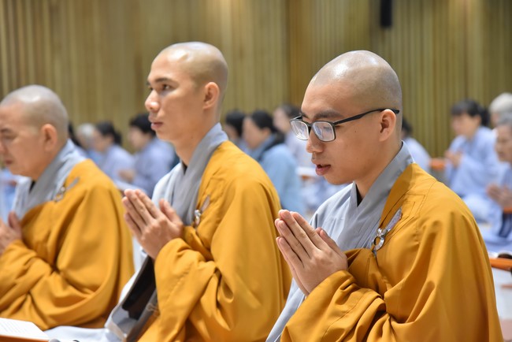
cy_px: 171
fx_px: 1494
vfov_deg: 13.1
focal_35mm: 105
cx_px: 256
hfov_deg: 19.4
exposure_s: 1/125
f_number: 5
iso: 3200
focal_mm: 105
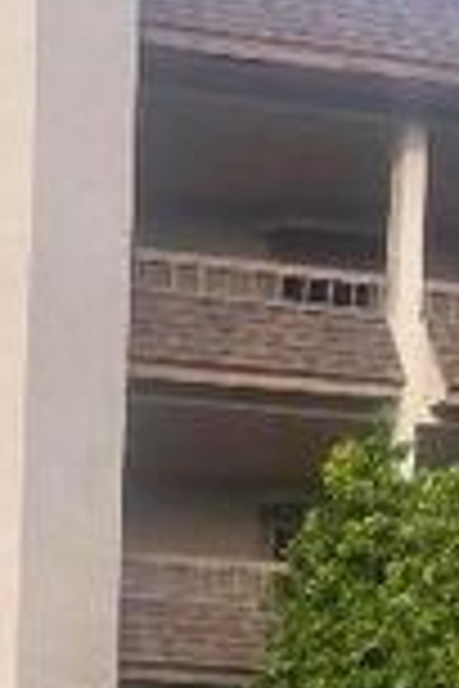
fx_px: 2257
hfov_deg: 10.8
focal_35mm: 118
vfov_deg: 15.0
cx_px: -410
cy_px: 1248
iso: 32
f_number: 1.6
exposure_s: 1/1575
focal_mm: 4.2
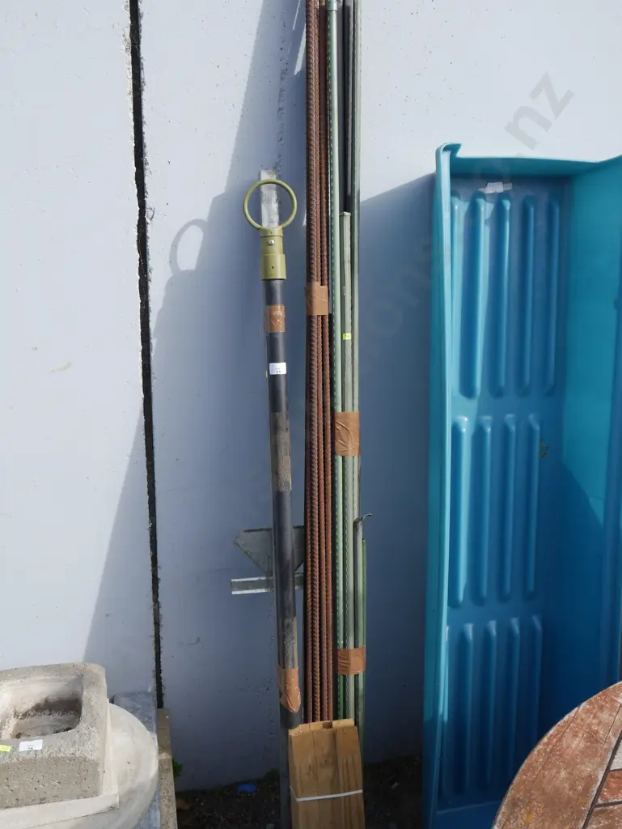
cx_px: 311
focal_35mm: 32
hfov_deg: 44.2
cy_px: 414
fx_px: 766
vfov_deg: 56.8
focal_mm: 16
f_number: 7.1
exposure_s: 1/320
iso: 200
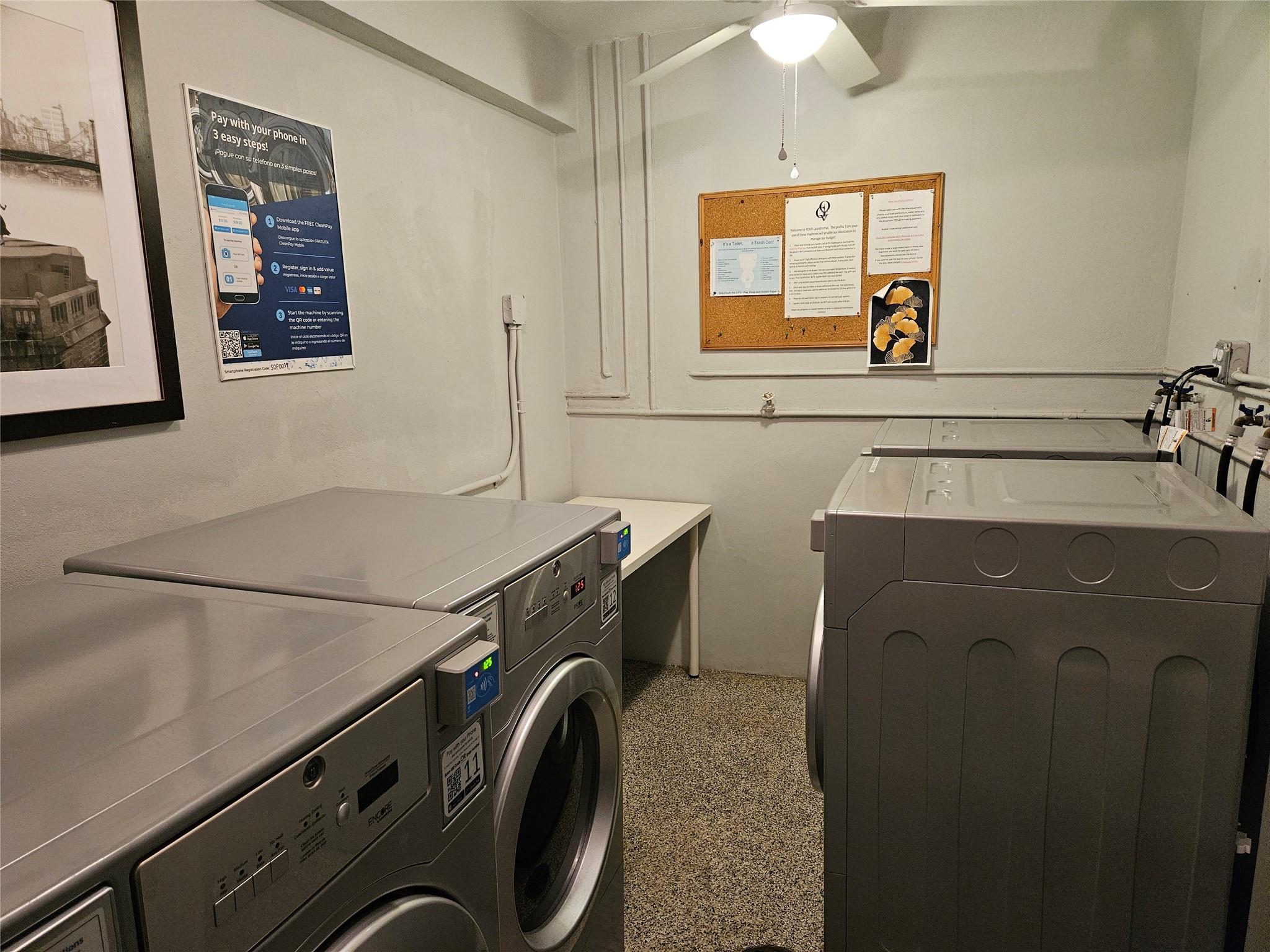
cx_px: 635
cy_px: 476
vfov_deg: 58.9
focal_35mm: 23
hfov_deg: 73.9
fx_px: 844
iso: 800
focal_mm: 5.4
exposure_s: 1/120
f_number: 1.8
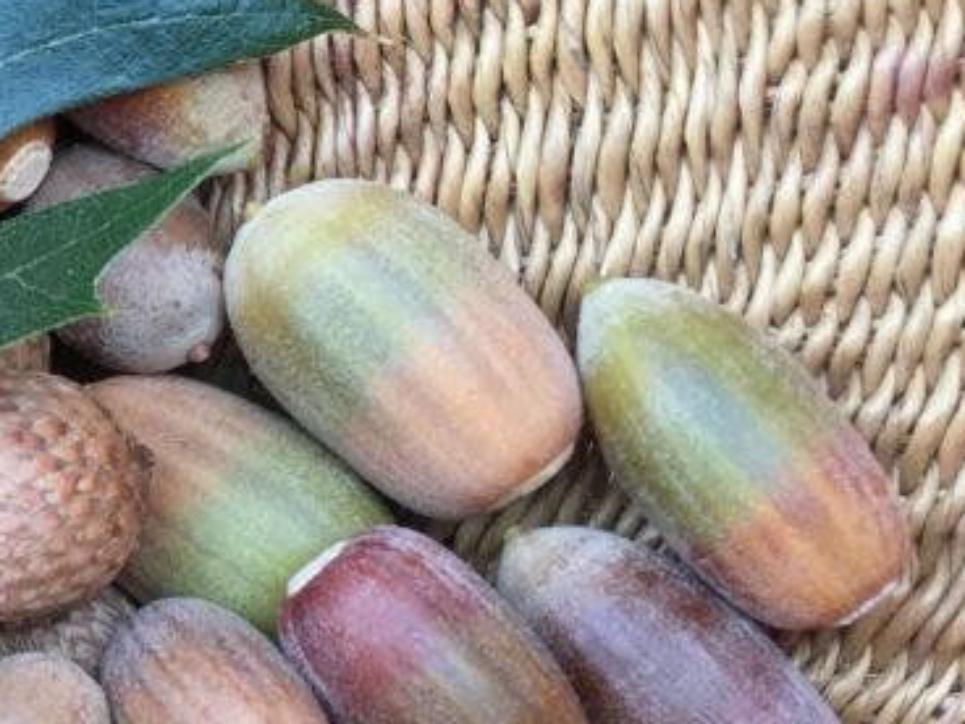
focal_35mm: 101
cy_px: 535
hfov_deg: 16.9
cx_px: -635
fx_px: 2816
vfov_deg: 14.6
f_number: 2.2
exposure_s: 1/120
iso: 50
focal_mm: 4.15
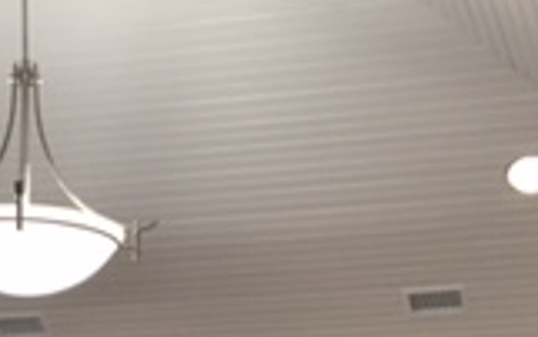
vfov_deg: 9.9
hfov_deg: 17.1
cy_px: 717
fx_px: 1791
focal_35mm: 122
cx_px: 200
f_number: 2.2
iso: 64
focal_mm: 4.15
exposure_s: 1/30
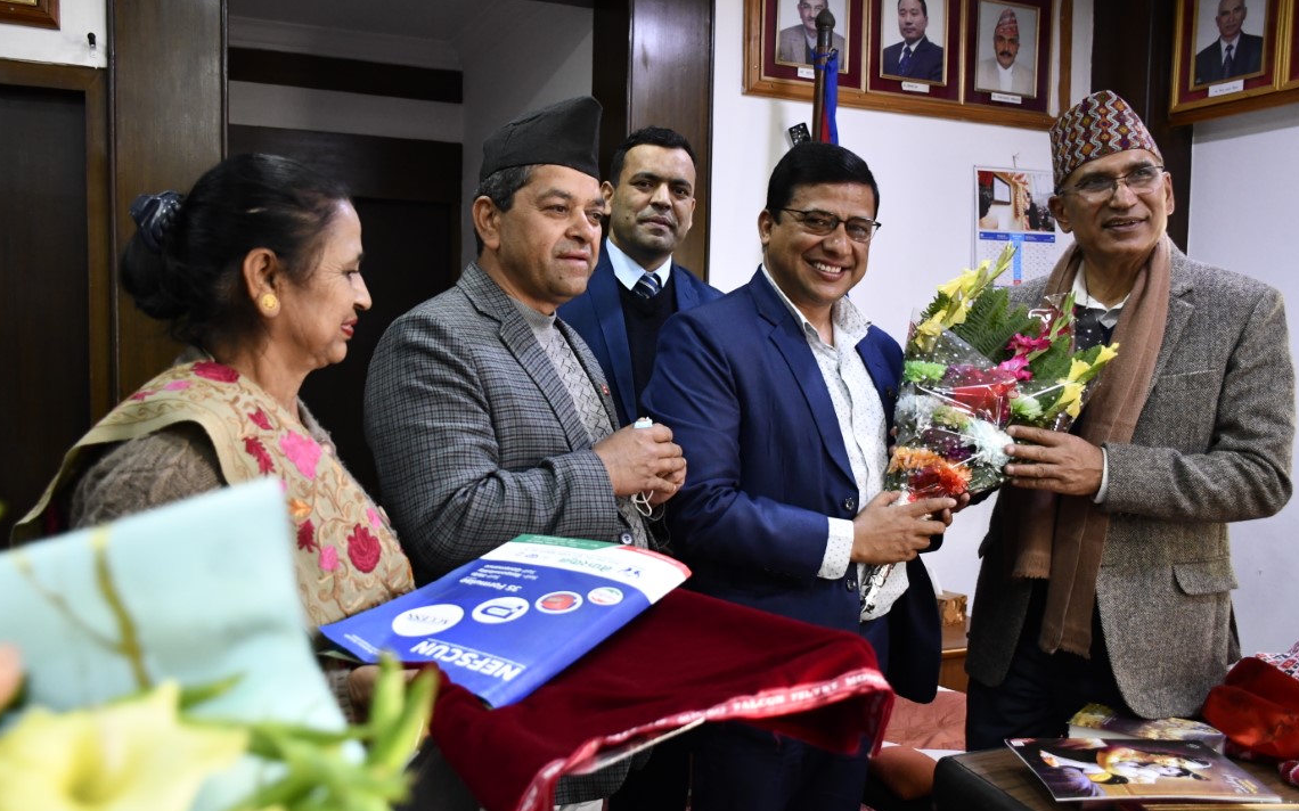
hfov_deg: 56.7
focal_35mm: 34
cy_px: 417
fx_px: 1203
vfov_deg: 37.3
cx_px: 646
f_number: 3.5
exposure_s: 1/125
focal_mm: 22
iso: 2000
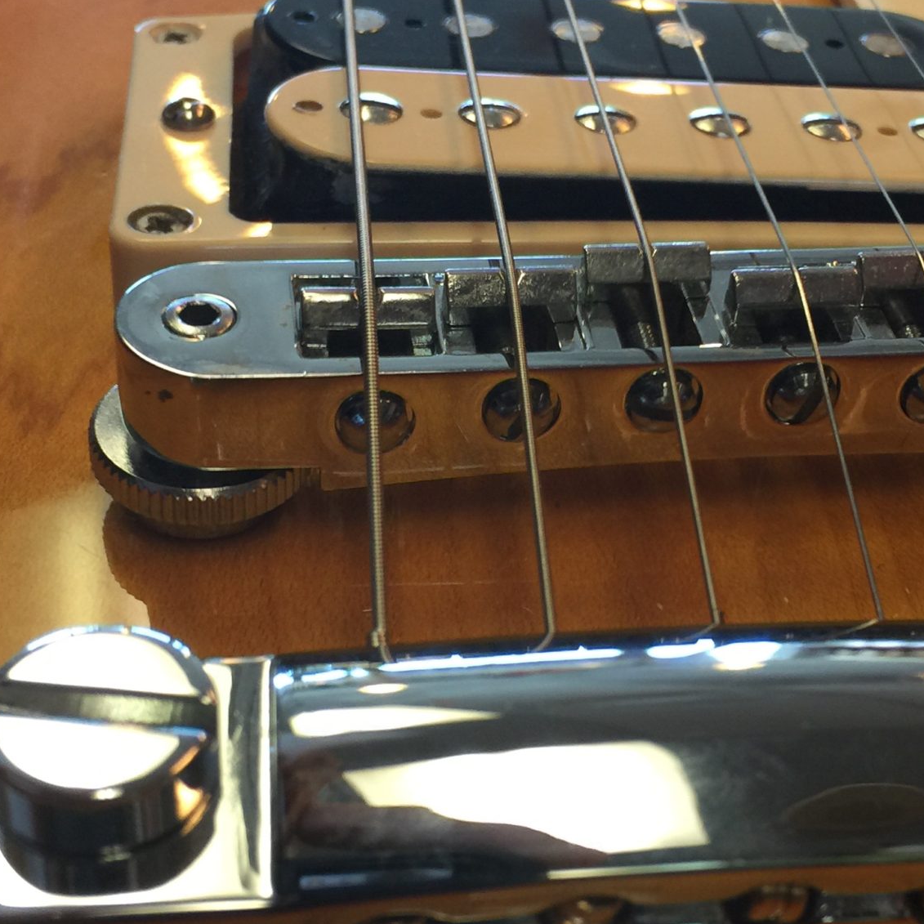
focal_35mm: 58
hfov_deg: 29.5
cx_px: 526
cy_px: 468
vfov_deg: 29.6
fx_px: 1752
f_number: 2.2
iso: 40
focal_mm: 4.15
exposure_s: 1/30
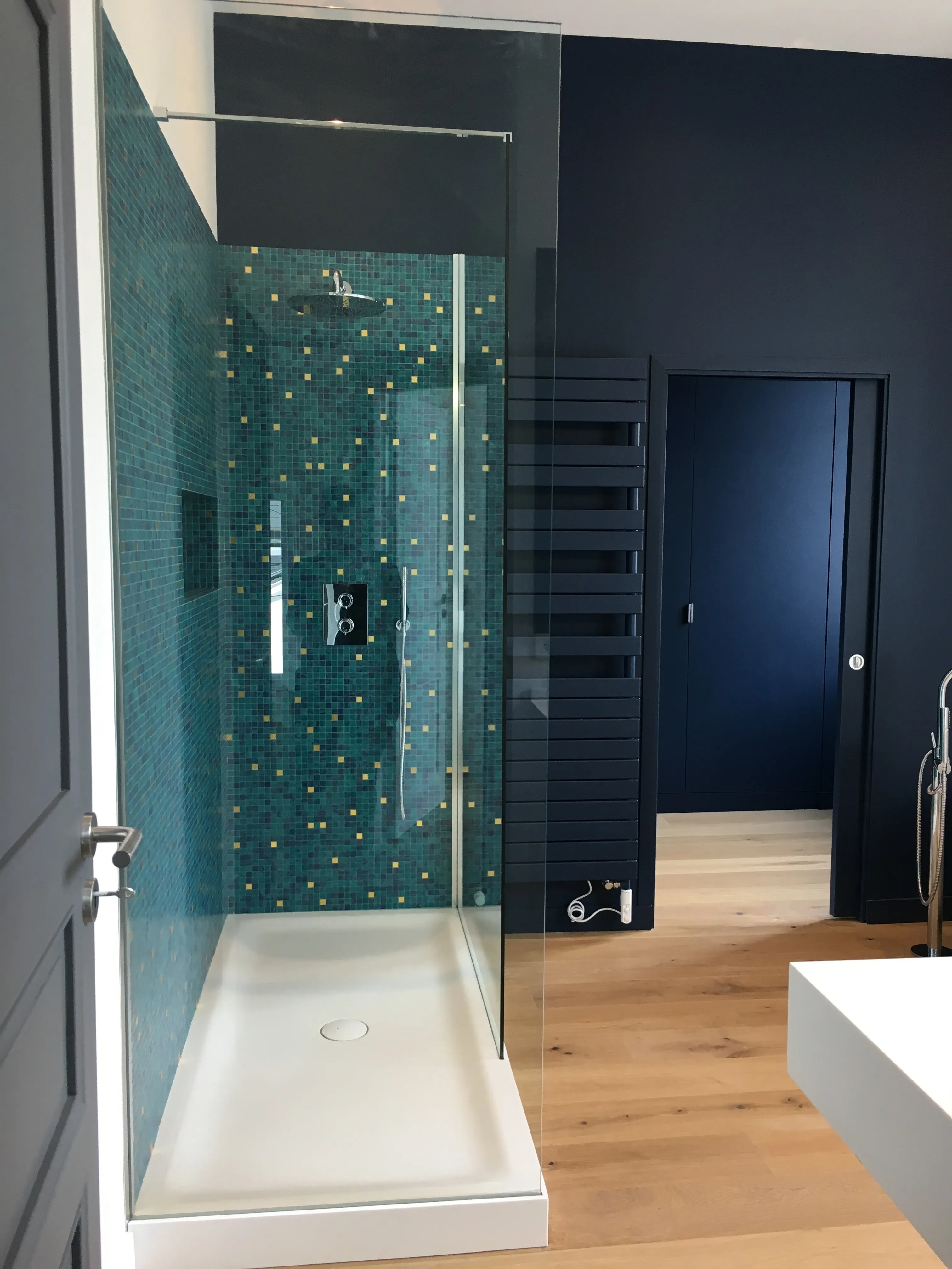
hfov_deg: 48.2
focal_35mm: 29
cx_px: 476
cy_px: 634
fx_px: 1063
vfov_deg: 61.7
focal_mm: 4.15
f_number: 2.2
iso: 32
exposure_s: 1/33
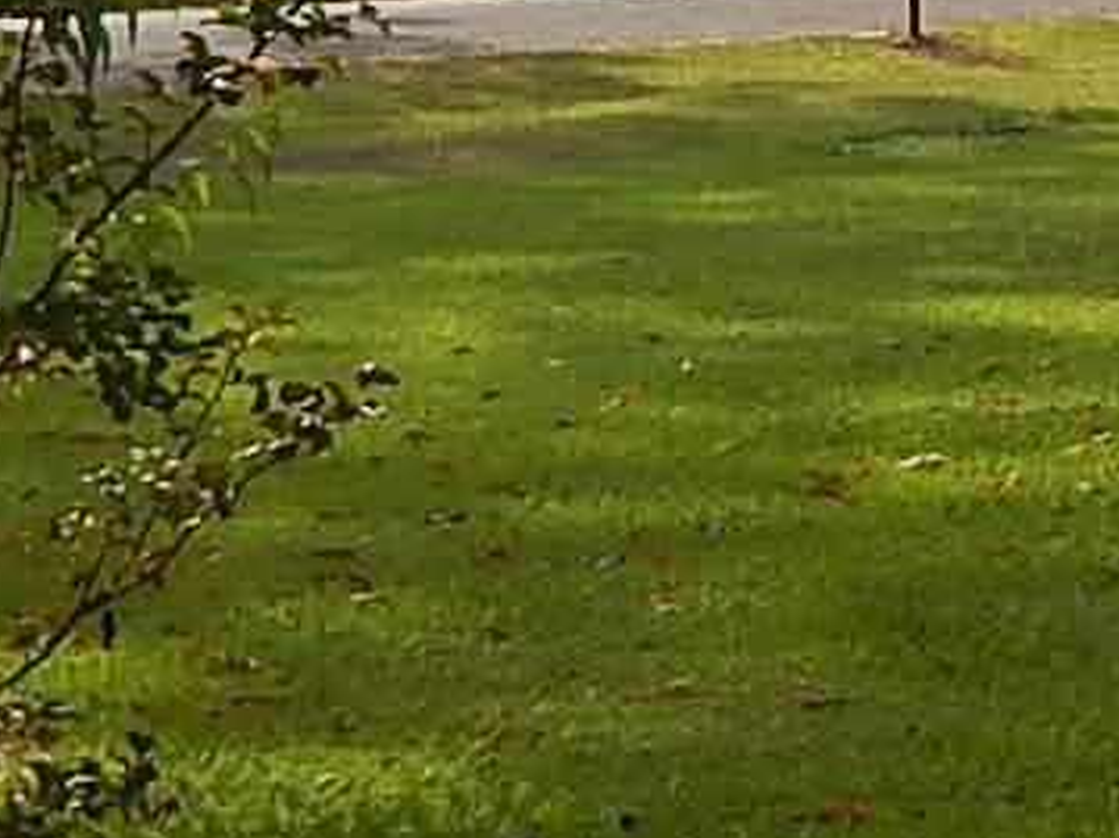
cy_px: -181
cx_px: 1825
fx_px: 4716
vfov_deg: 10.0
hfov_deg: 12.6
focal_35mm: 146
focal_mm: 4
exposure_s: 1/1000
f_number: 3
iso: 125
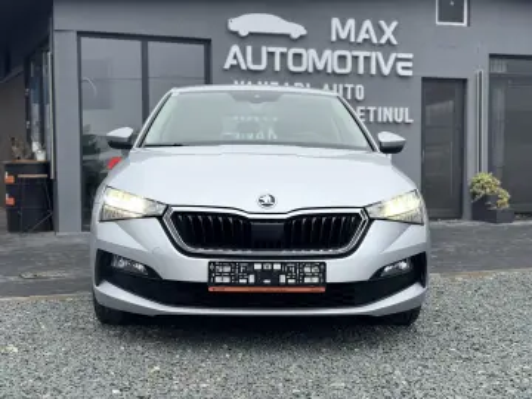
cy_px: 200
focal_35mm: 48
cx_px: 266
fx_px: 738
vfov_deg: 30.3
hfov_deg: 39.7
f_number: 1.78
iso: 80
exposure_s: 1/250
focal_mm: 6.76
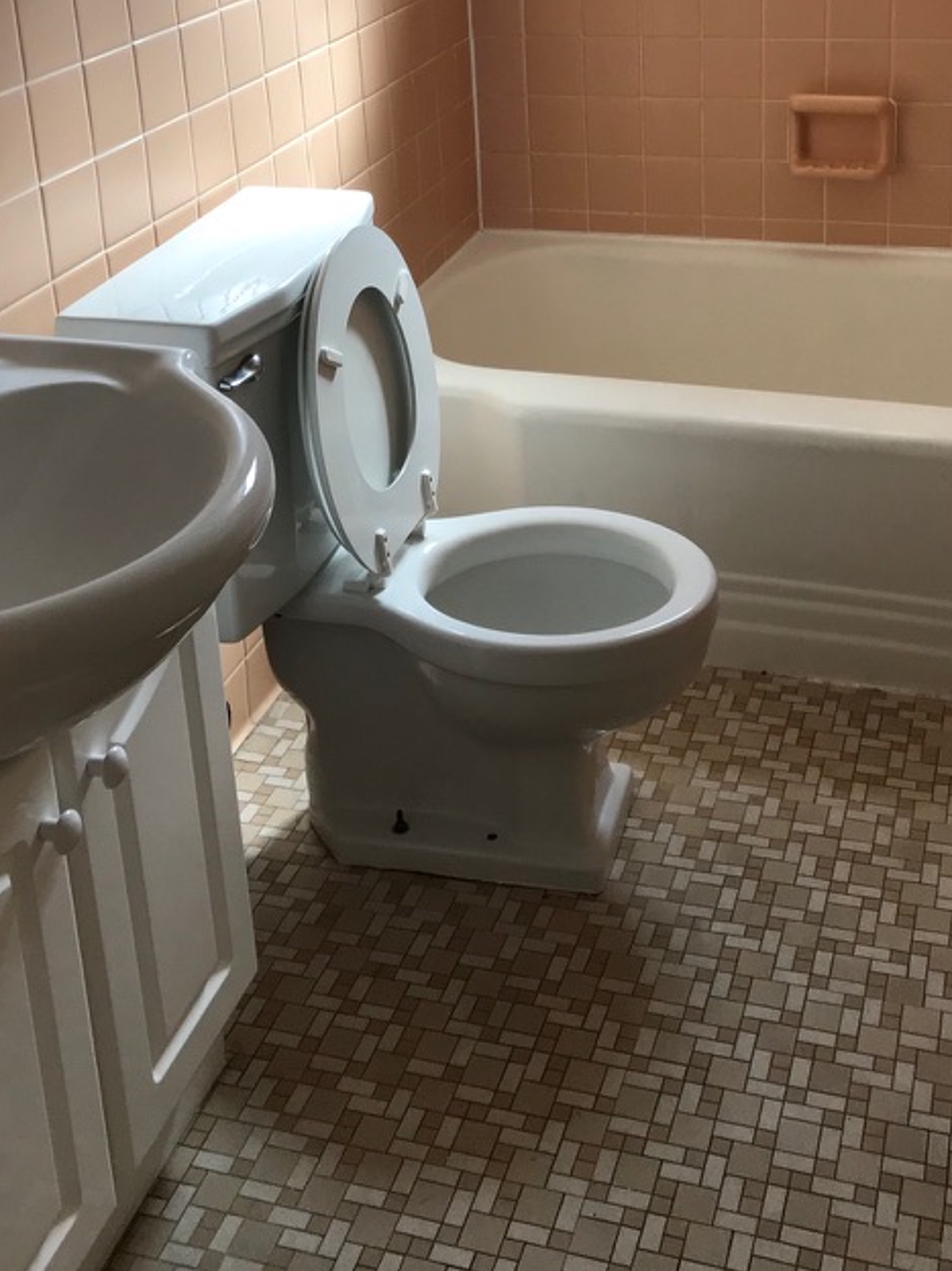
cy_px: 257
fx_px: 1687
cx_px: 528
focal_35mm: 46
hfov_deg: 31.5
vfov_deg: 39.6
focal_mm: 3.99
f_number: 1.8
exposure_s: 1/120
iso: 40
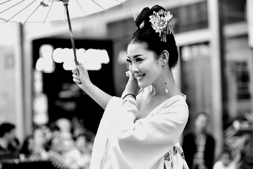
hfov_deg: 18.6
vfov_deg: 12.5
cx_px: 126
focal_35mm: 110
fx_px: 773
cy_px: 84
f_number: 2.8
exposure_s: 1/400
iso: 320
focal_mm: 110
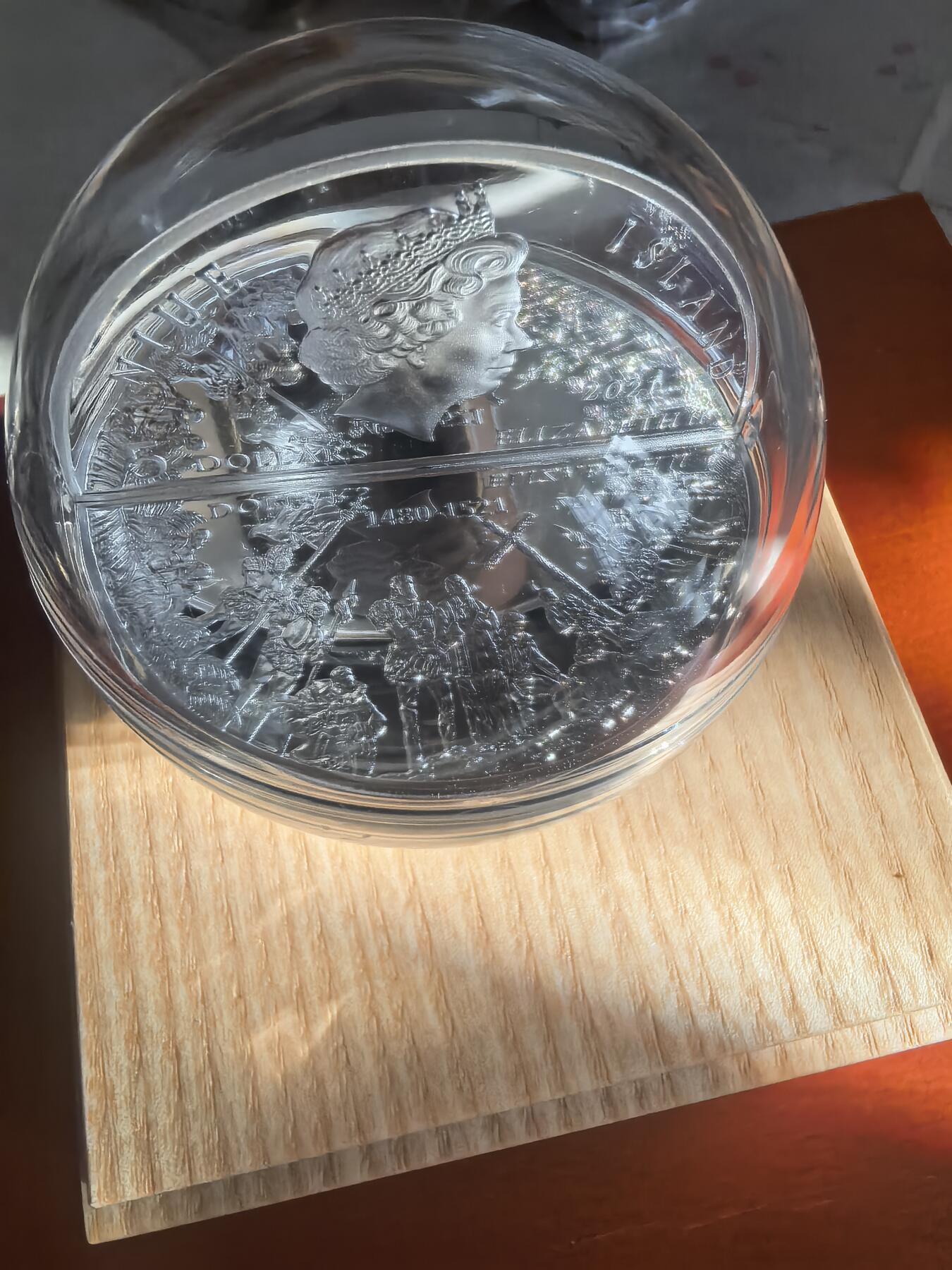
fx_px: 880
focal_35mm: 24
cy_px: 635
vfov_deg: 71.6
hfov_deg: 56.8
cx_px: 476
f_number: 2.2
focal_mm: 1.68
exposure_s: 1/741
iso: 50
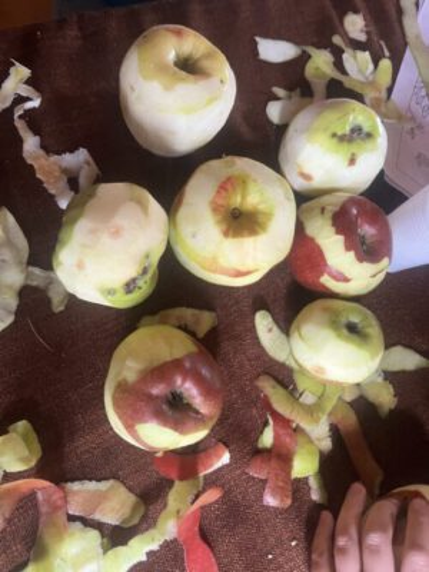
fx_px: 430
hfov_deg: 53.1
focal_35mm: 26
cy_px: 286
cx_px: 214
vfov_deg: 67.3
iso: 500
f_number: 1.6
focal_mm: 5.1
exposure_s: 1/60
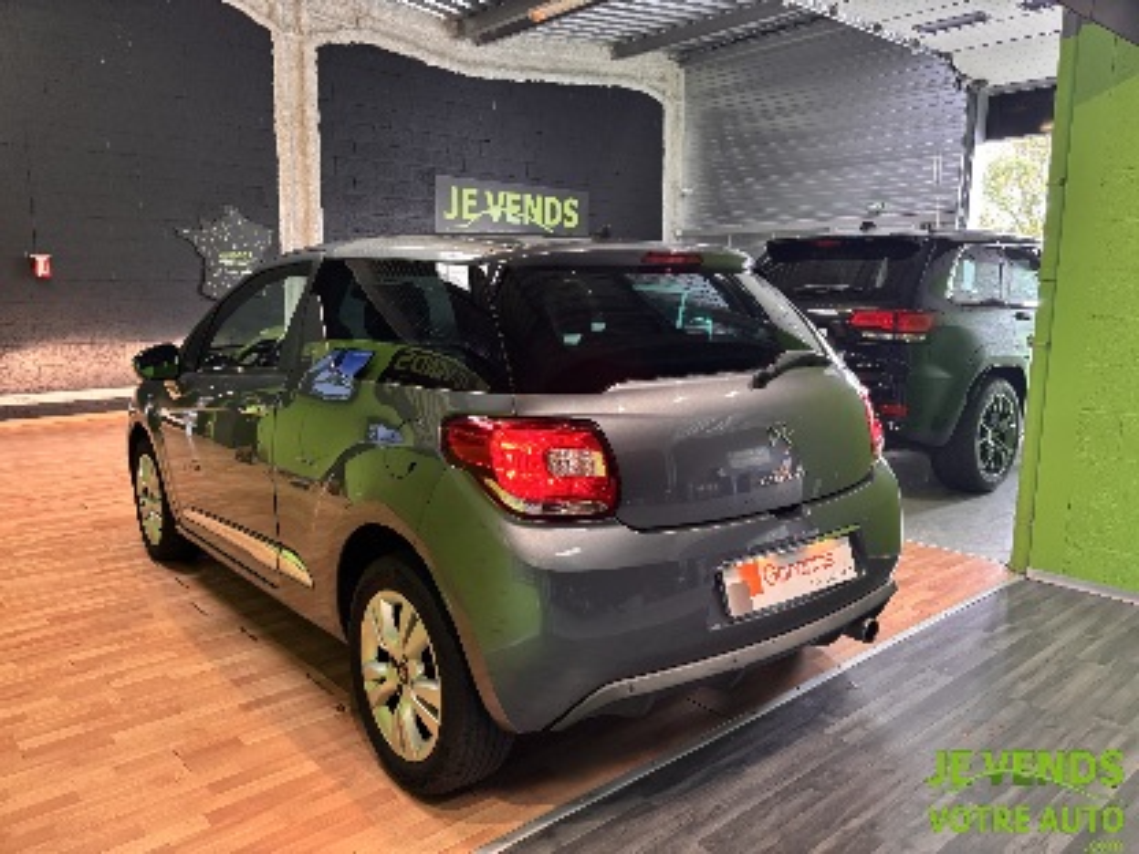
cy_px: 427
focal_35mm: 26
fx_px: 856
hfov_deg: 67.3
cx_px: 570
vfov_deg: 53.1
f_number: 1.6
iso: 320
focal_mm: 5.96
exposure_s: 1/50
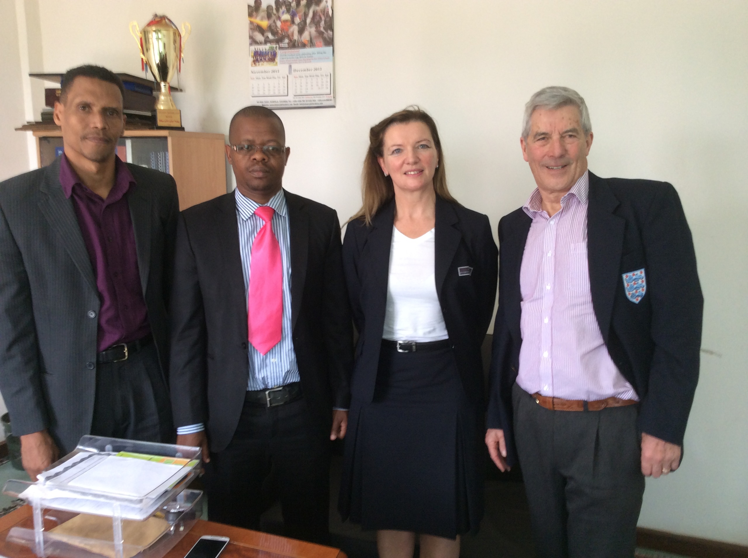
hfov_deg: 55.4
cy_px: 279
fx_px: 712
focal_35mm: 33
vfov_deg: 42.8
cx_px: 374
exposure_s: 1/24
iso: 64
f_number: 2.4
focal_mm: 3.3
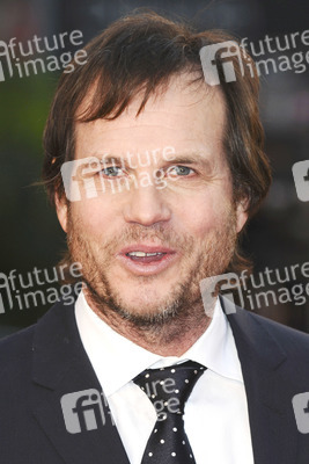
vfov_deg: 7.4
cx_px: 154
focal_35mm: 278
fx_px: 3569
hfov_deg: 5.0
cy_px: 232
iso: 320
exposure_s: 1/200
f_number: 5
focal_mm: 185
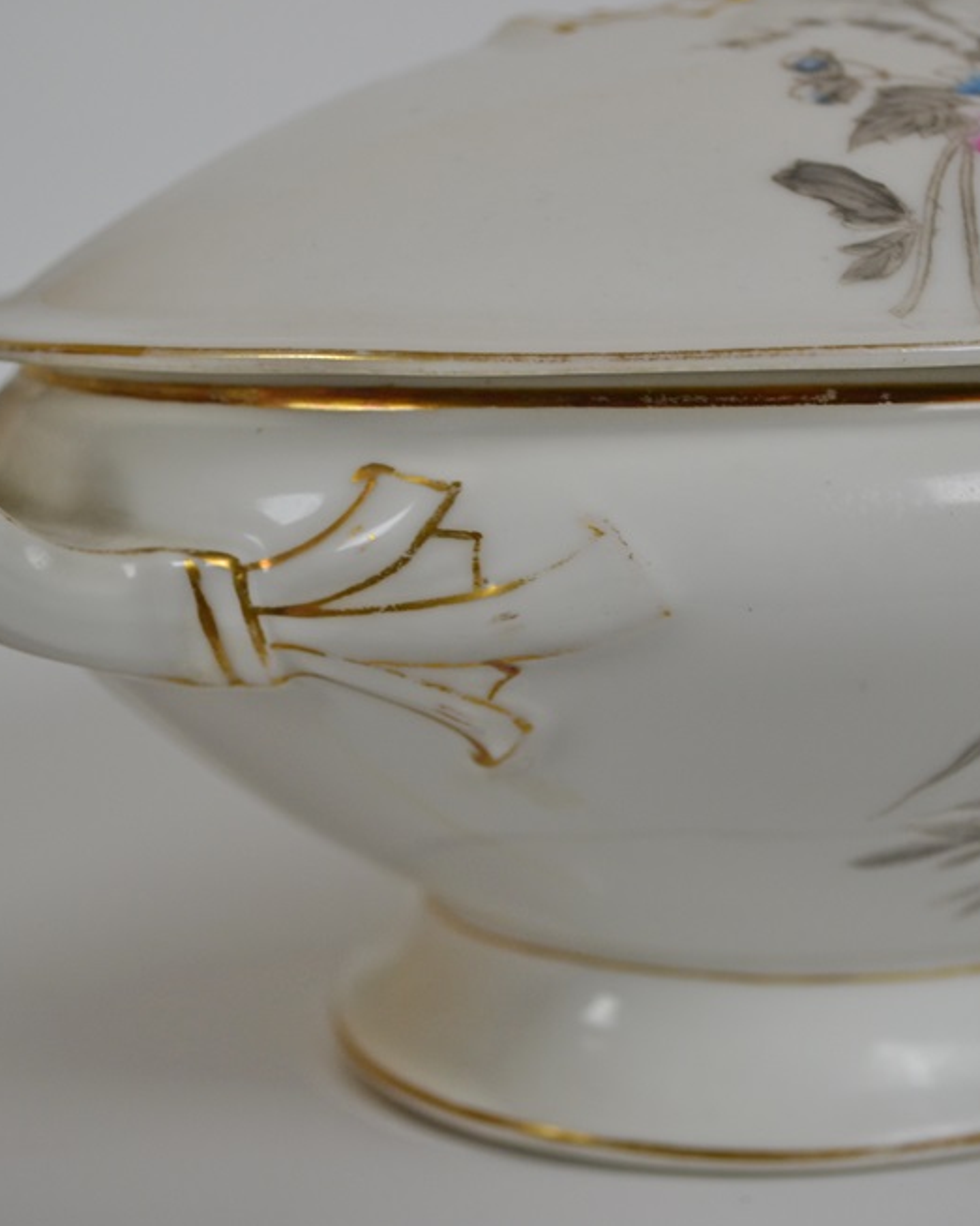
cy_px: 614
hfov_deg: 27.1
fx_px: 2031
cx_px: 566
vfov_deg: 33.6
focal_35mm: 56
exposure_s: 1/60
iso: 400
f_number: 4.5
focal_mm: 26
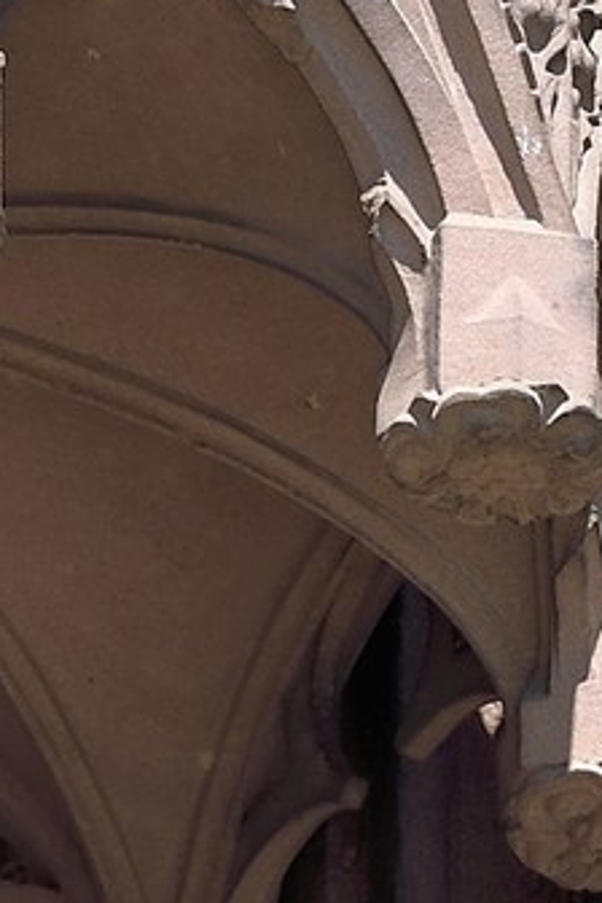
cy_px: 2669
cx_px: -484
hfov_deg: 1.0
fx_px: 35841
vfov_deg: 1.4
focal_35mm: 1429
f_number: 10
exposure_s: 1/250
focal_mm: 200
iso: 200
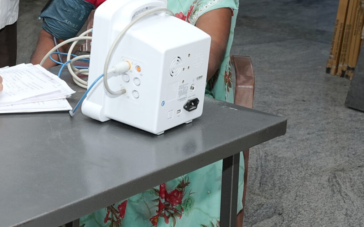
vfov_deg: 13.1
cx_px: -28
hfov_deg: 20.4
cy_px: -38
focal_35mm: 98
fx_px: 970
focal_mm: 38.3
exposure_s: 1/100
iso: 800
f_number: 7.1
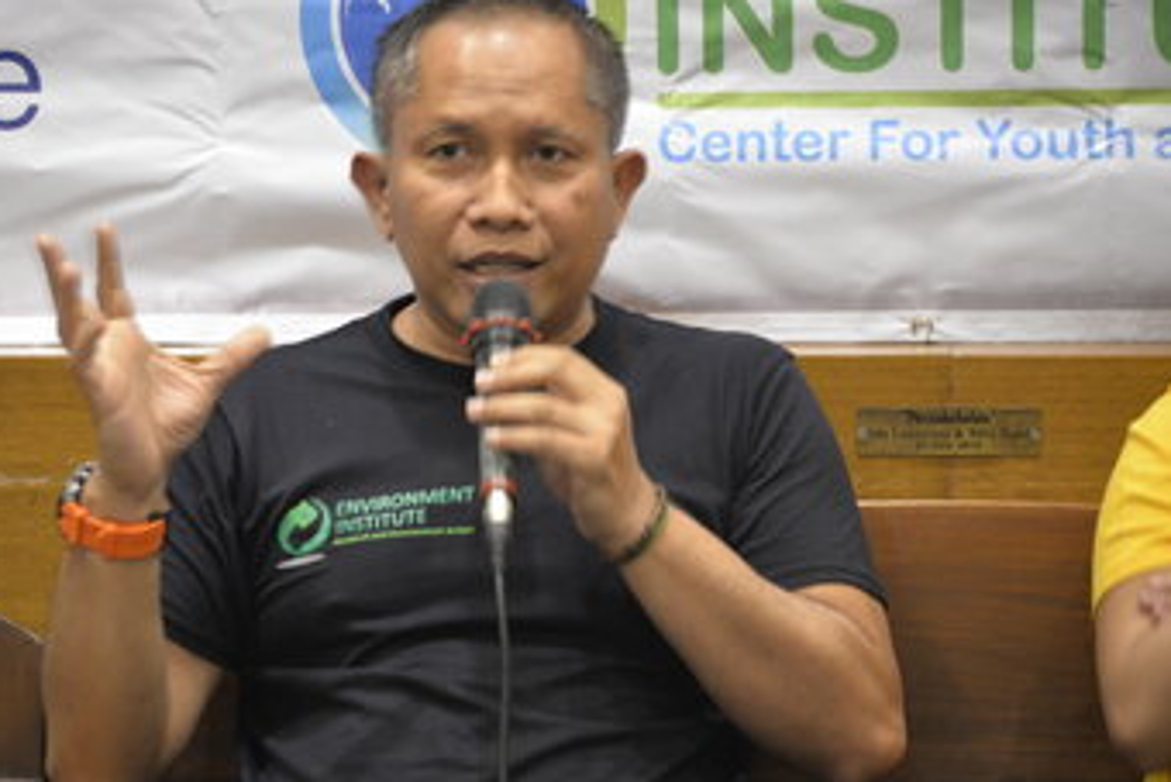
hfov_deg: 6.8
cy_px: 379
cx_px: 472
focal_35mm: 304
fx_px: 9892
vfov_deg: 4.5
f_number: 5.6
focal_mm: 250
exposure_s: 1/5
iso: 1600
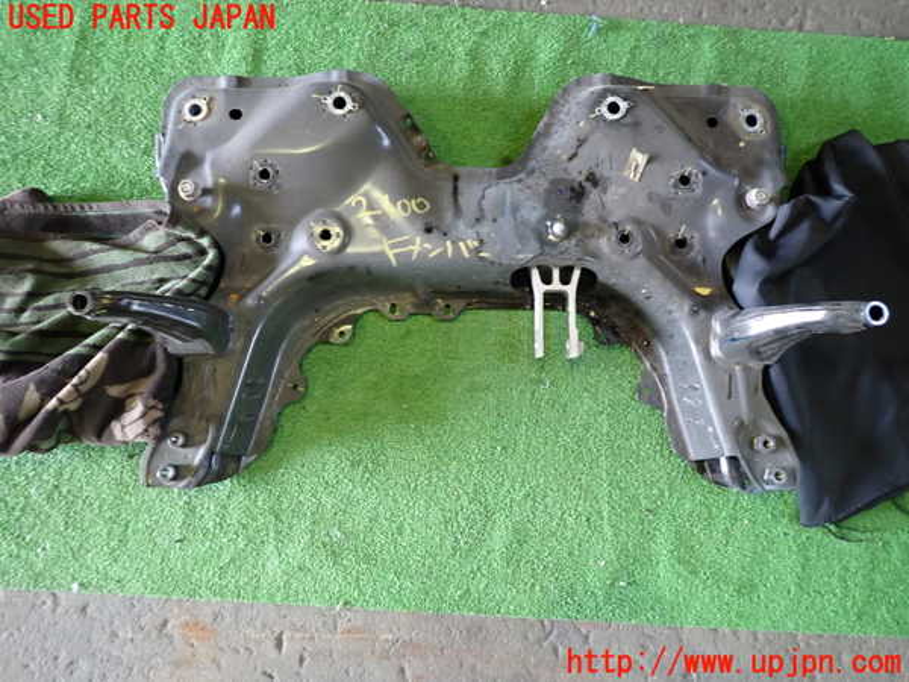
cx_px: 454
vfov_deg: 54.9
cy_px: 341
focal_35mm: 25
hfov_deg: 69.4
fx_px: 656
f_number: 2
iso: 400
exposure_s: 1/30
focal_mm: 4.5
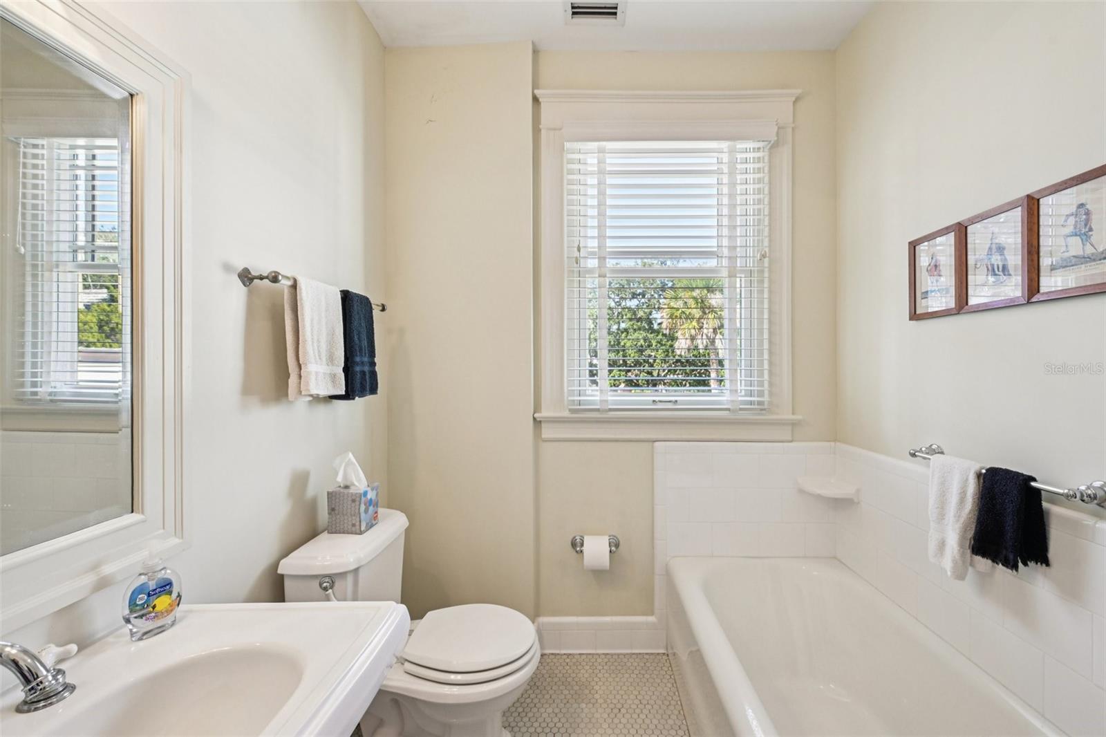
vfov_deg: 81.2
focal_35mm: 14
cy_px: 368
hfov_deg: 104.3
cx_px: 553
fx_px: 430
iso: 180
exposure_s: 1/15
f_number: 8
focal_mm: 14
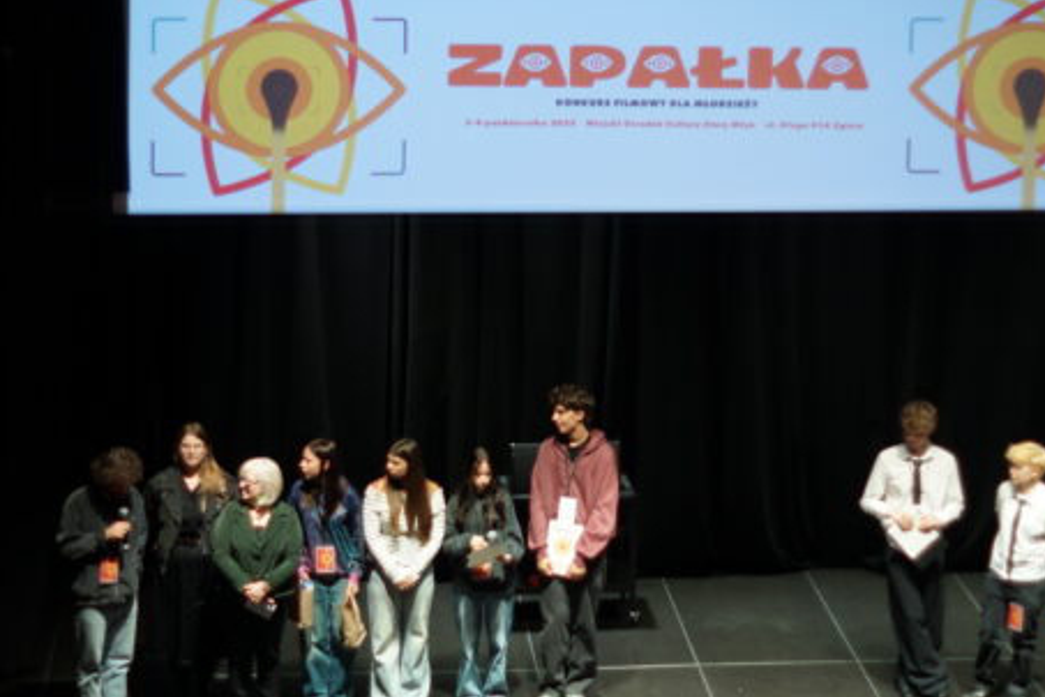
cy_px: 367
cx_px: 537
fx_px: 2786
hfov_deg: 21.2
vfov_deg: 14.3
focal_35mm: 96
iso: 200
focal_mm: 50
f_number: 1.4
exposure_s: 1/60
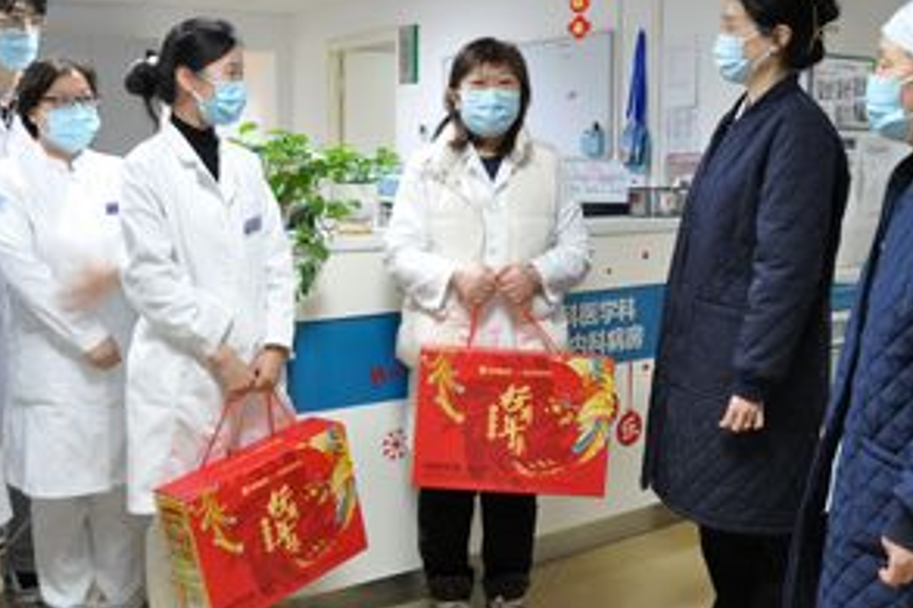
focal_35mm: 37
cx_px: 349
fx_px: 938
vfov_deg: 35.9
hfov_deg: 51.4
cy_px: 276
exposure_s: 1/30
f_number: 3.5
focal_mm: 18
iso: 1600
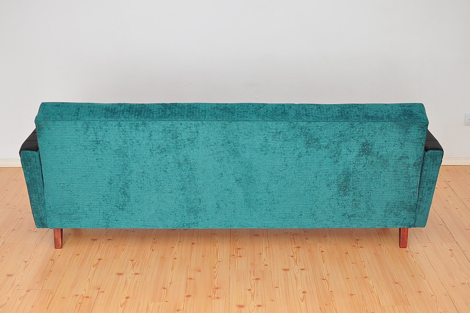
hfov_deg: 37.9
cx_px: 235
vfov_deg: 25.8
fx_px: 685
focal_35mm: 52
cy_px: 156
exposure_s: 1/160
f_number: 3.2
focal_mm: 35
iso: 400
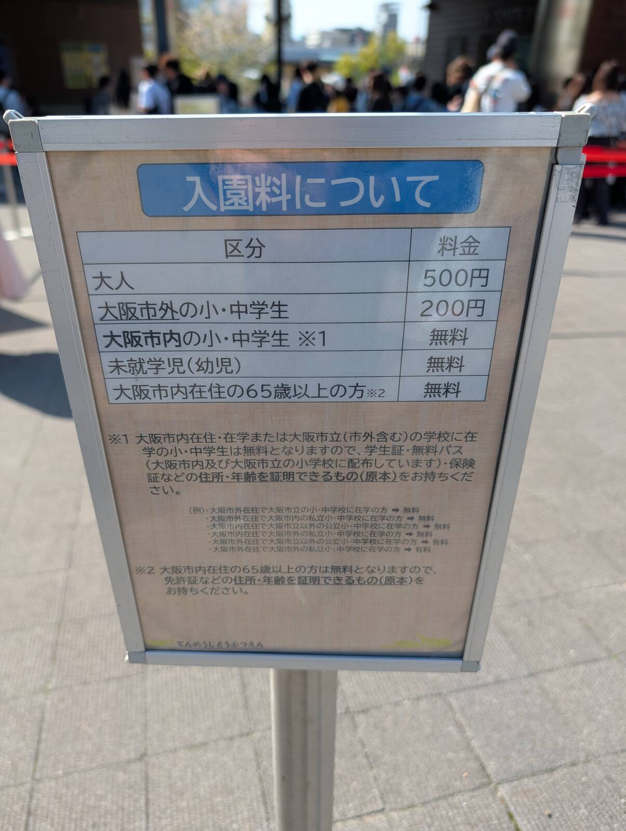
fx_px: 577
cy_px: 416
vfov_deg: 71.5
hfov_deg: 56.9
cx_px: 313
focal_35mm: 24
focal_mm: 6.9
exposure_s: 1/499
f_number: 1.68
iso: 22
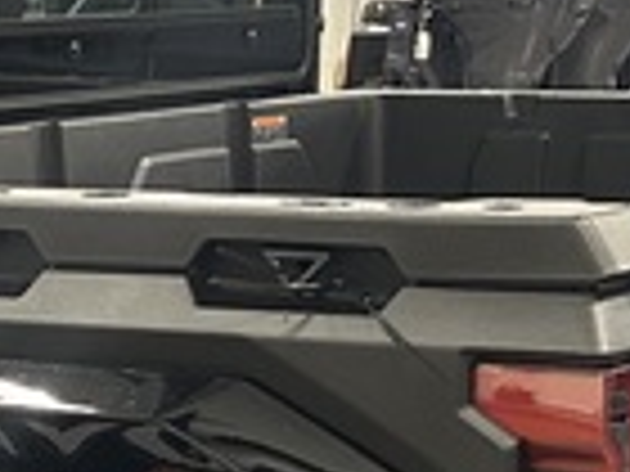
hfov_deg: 12.9
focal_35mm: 149
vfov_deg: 9.9
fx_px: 2712
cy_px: 485
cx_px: -117
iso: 250
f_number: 1.5
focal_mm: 5.7
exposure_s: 1/60
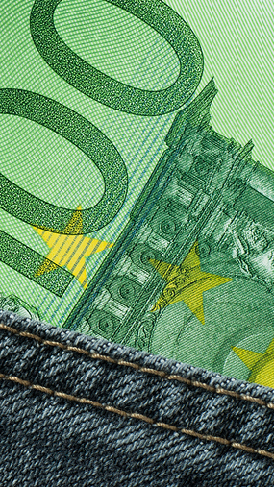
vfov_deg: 8.6
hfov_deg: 4.8
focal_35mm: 251
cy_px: 216
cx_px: -18
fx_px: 3244
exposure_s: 1/2.5
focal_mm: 90
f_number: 13
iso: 200
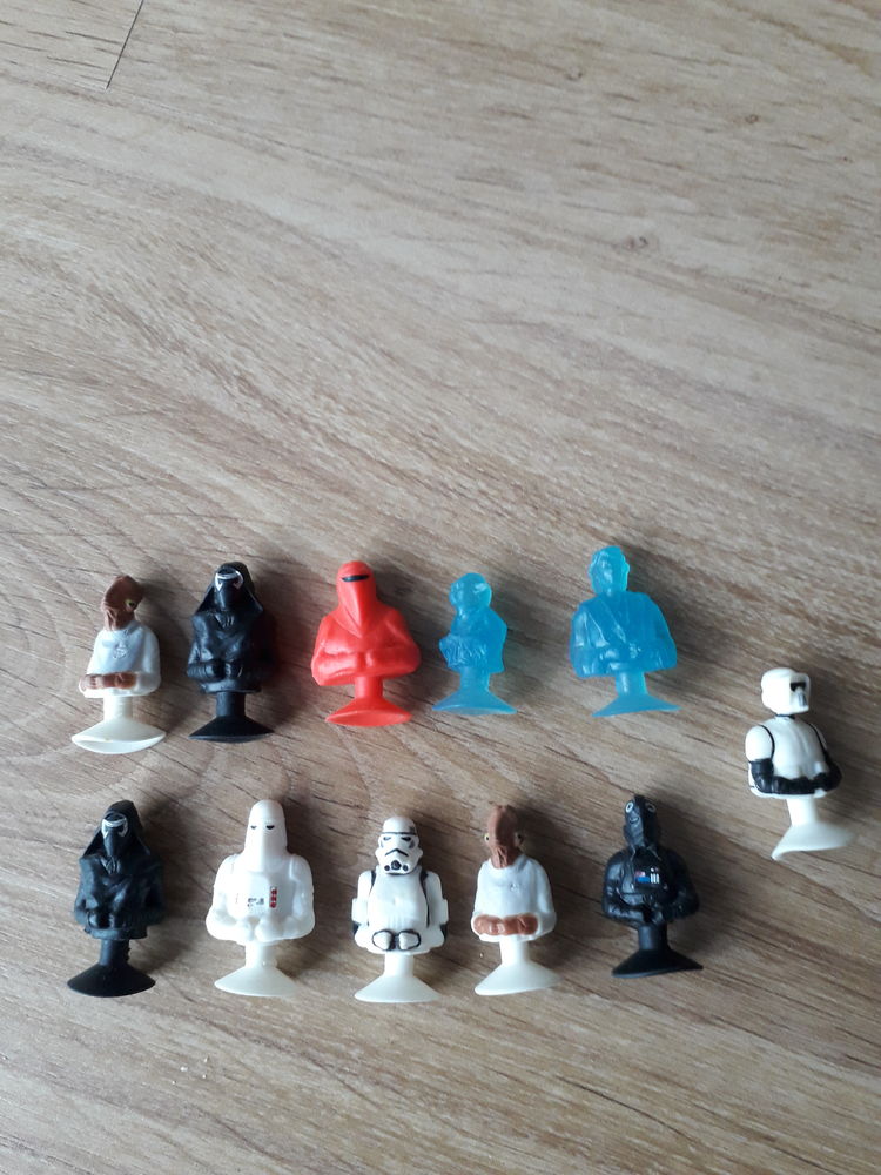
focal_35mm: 27
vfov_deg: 65.3
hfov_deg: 51.4
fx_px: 916
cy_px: 588
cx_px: 440
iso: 100
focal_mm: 3.6
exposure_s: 1/50
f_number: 1.9
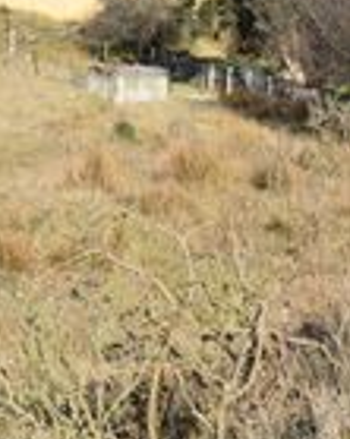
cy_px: 141
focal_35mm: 114
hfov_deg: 11.9
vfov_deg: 16.8
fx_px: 1478
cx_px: -382
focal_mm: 24
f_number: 9
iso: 200
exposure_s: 1/400
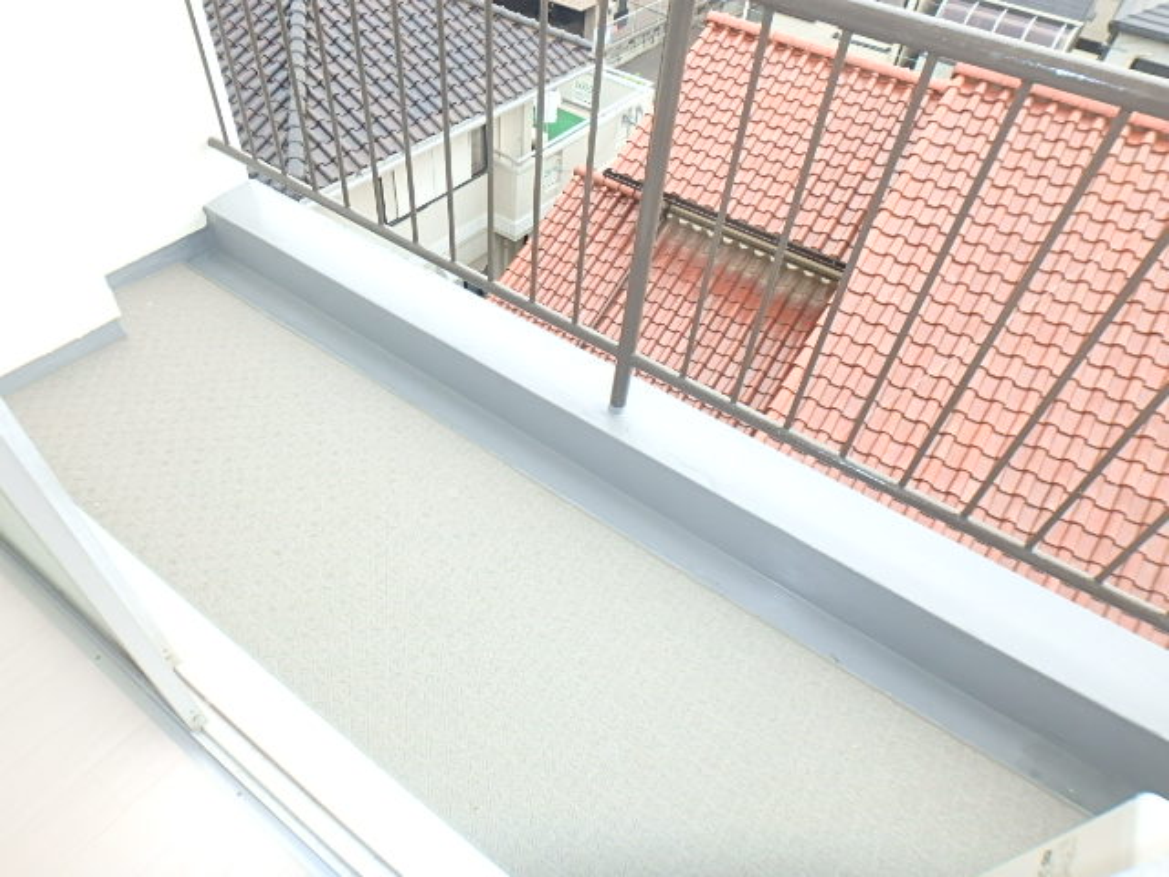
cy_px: 438
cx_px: 584
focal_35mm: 21
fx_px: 709
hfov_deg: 79.0
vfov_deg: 63.4
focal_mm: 3.7
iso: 125
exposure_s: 1/125
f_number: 3.5
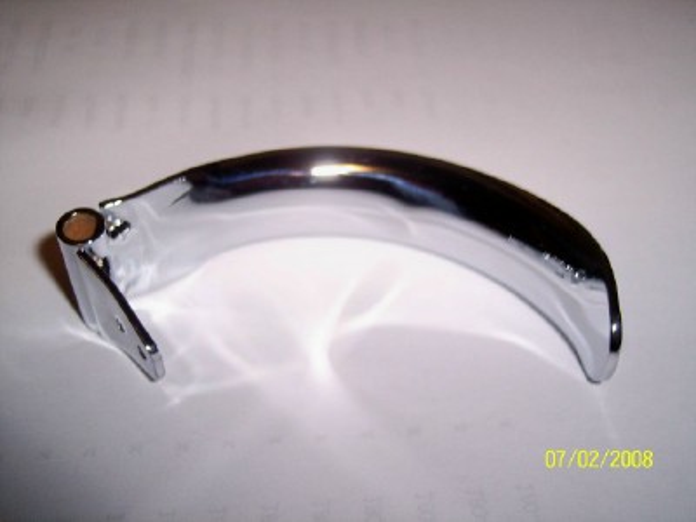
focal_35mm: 38
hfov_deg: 49.0
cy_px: 261
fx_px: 764
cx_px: 348
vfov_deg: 37.7
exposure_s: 1/30
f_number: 2.8
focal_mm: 8
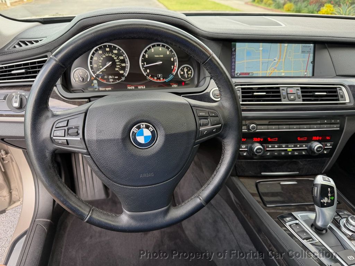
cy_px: 133
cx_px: 178
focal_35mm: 24
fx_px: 246
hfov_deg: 71.6
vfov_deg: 56.8
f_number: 1.78
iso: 200
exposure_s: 1/121
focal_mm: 6.76
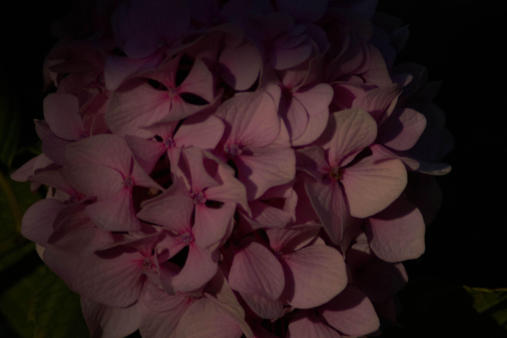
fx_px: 12674
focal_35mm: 900
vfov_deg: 1.5
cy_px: 169
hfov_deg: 2.3
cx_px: 254
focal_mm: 600
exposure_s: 1/1000
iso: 200
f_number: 11
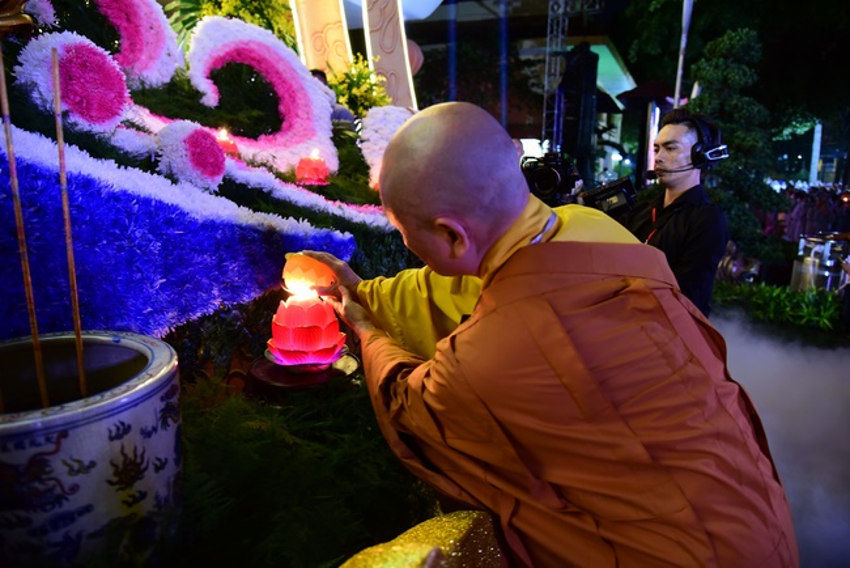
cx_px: 425
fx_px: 567
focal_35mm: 24
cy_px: 284
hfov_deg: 73.7
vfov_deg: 53.2
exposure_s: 1/15
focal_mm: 24
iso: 2000
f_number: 4
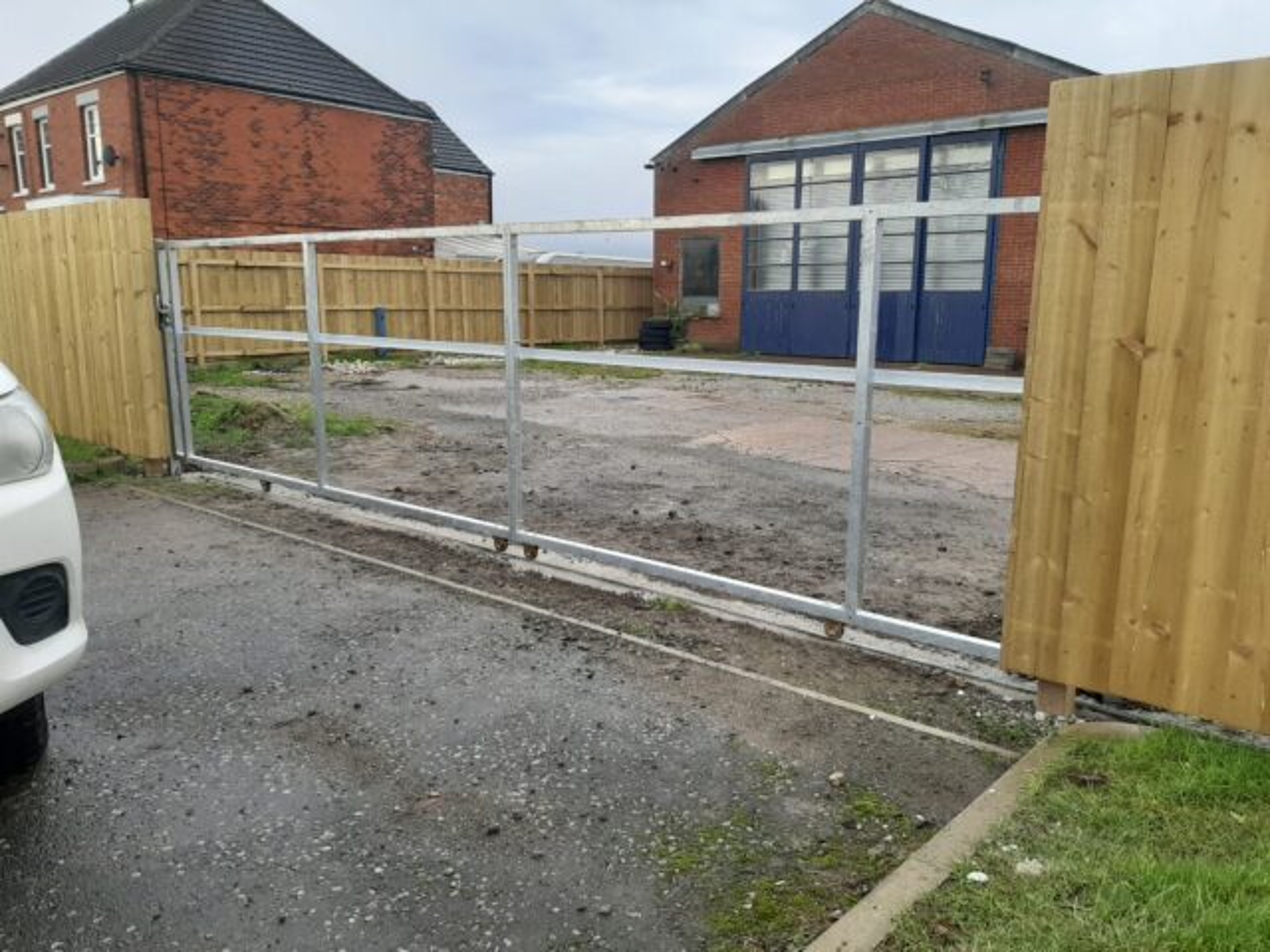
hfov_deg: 67.3
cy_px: 476
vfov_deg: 53.1
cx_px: 635
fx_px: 954
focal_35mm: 26
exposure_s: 1/269
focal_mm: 3.93
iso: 40
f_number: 1.7
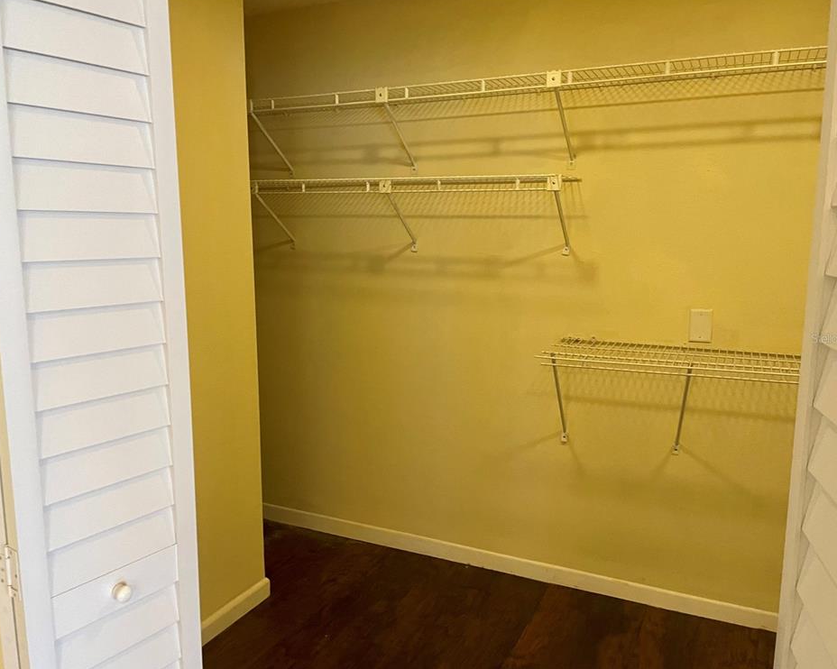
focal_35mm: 28
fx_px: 693
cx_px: 404
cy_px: 338
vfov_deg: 51.5
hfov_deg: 62.2
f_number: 1.6
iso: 400
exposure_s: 1/40
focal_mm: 4.2
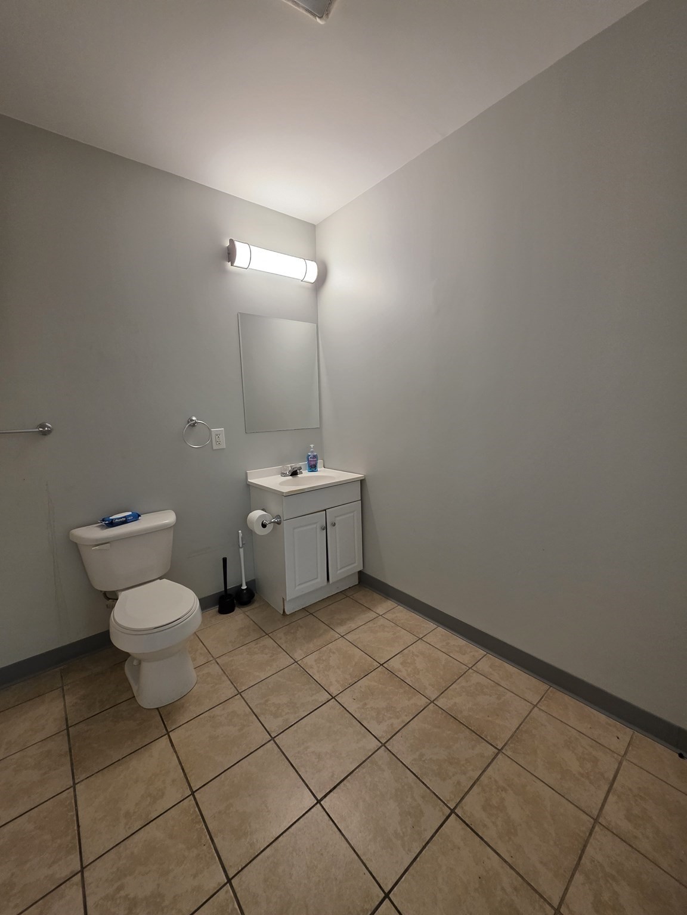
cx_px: 344
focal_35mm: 13
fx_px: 344
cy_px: 458
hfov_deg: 89.9
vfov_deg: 106.2
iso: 160
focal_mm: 2.2
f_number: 1.9
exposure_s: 1/120
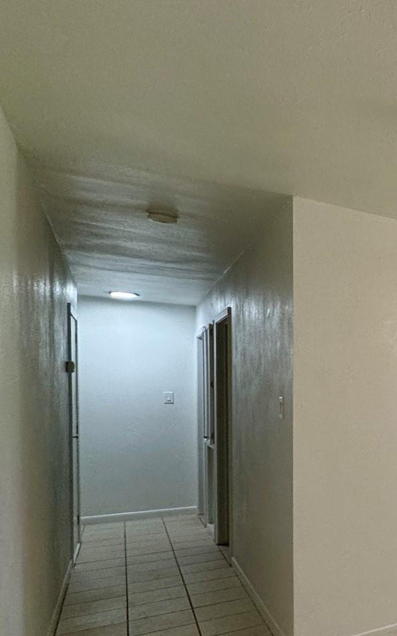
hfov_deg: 24.5
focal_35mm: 32
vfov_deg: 58.6
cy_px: 412
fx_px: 554
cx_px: 662
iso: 160
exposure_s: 1/120
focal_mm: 2.22
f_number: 2.2
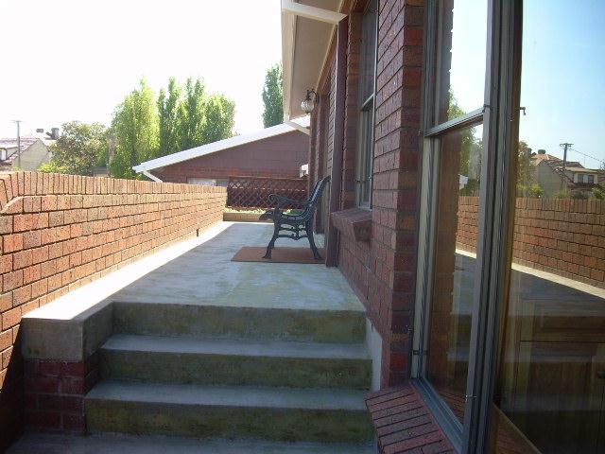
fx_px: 664
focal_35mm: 38
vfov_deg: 37.7
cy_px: 227
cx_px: 302
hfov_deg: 49.0
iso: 50
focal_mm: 6.3
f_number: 2.8
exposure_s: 1/193
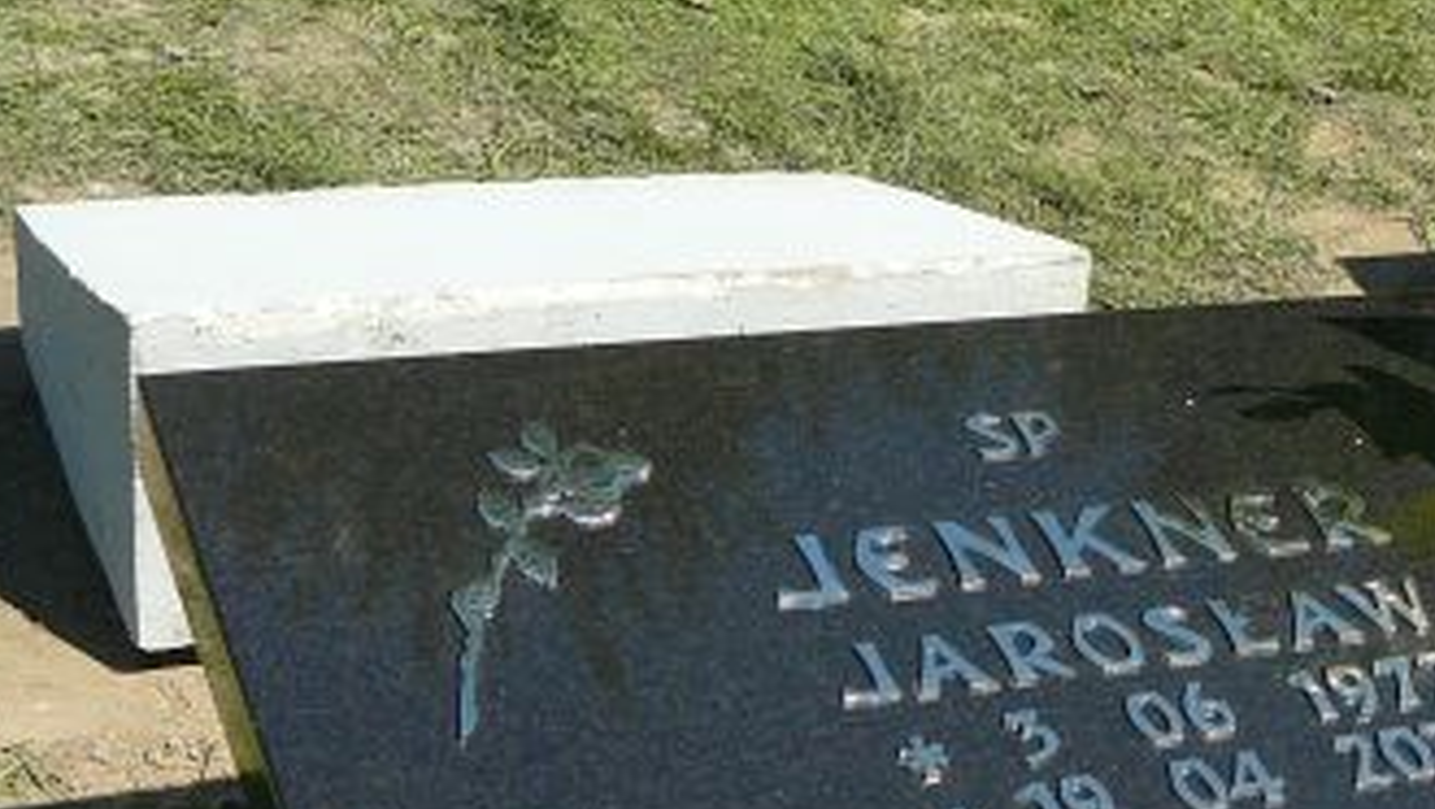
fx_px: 2817
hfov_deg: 27.6
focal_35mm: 74
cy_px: 731
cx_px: 1270
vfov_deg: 16.1
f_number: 2.8
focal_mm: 5.2
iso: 80
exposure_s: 1/800
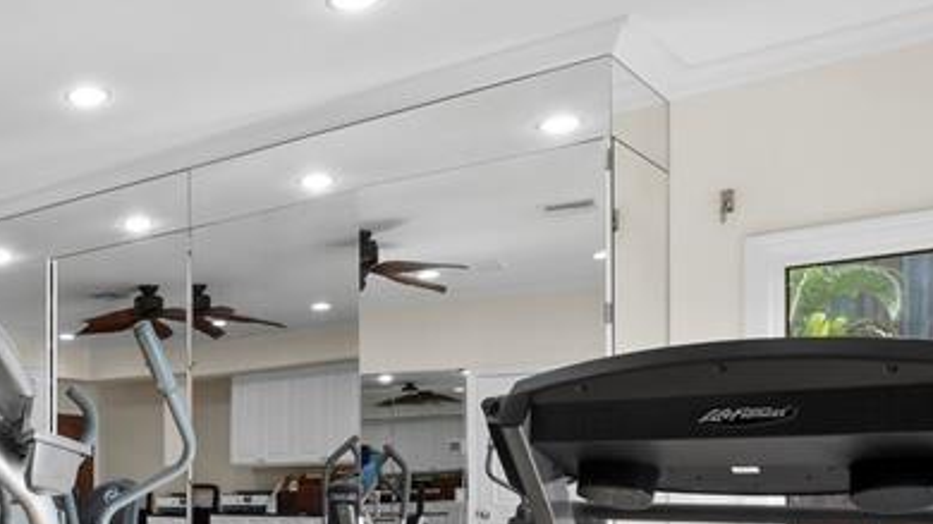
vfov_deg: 29.2
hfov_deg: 43.8
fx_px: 989
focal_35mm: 40
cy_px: 397
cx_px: 17
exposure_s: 1/3
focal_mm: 7
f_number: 11
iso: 200
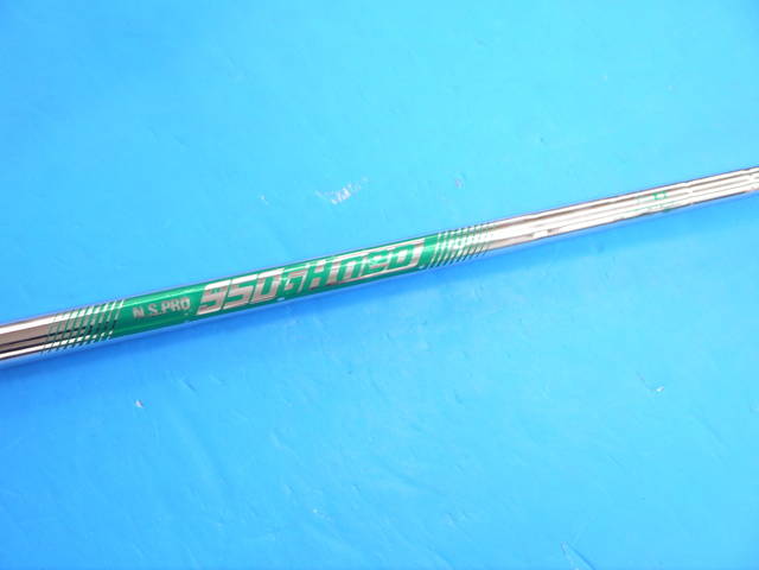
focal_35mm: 56
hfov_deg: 34.3
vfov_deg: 26.1
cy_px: 285
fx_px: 1228
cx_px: 380
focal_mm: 28
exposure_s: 1/60
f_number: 4.8
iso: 500
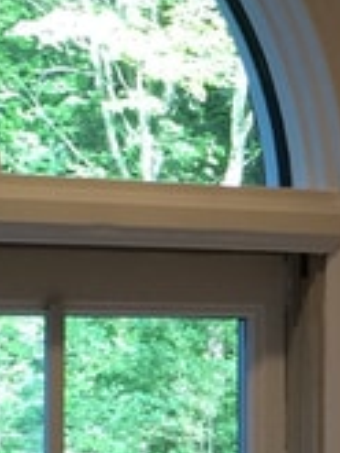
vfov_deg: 10.8
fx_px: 2380
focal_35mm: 182
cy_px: 426
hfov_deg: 8.0
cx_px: 548
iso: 40
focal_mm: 4.12
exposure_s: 1/40
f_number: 2.2
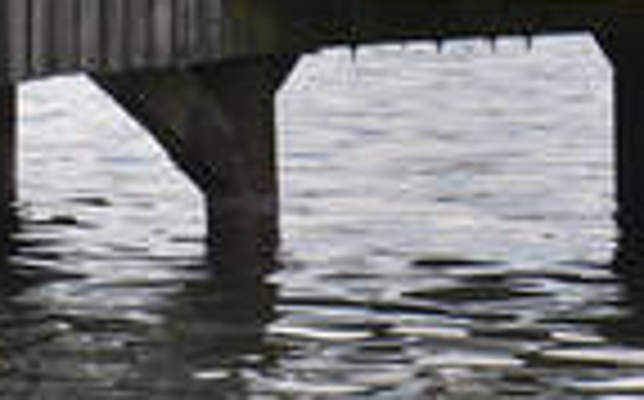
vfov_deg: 1.4
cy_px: -533
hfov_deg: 2.3
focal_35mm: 915
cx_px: -788
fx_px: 16040
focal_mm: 200
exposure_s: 1/4000
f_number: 4
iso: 400
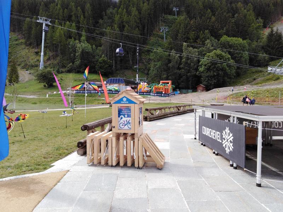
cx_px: 142
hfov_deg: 67.3
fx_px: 213
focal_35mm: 26
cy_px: 106
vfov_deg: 53.1
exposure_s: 1/398
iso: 100
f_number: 2.2
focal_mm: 3.46
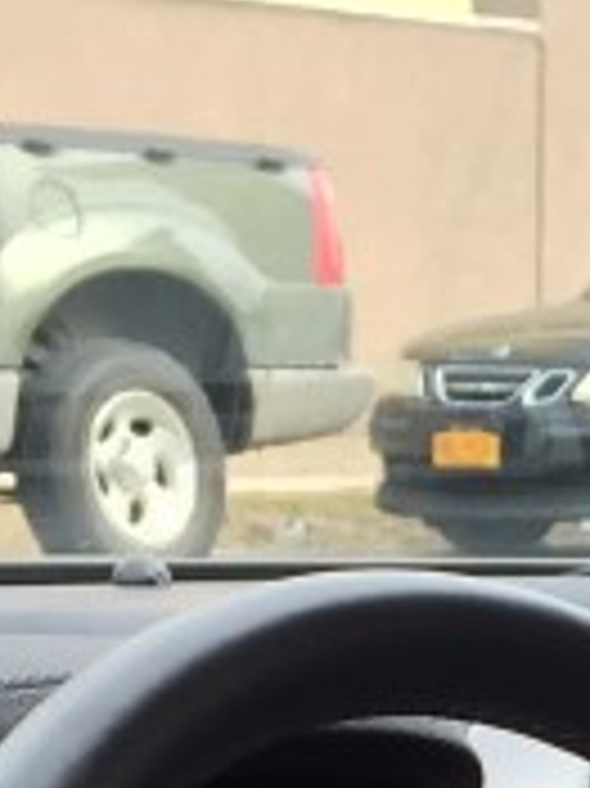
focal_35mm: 170
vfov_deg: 10.6
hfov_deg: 8.3
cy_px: 1585
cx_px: 1166
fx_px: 3868
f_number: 2.2
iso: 32
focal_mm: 4.15
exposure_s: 1/128
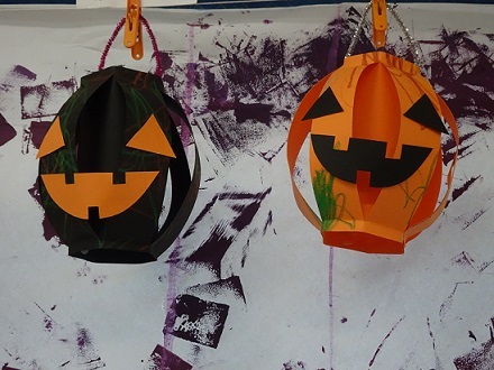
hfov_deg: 32.2
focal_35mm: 60
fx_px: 856
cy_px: 185
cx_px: 247
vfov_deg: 24.4
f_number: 4.5
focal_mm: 10.23
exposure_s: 1/60
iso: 640
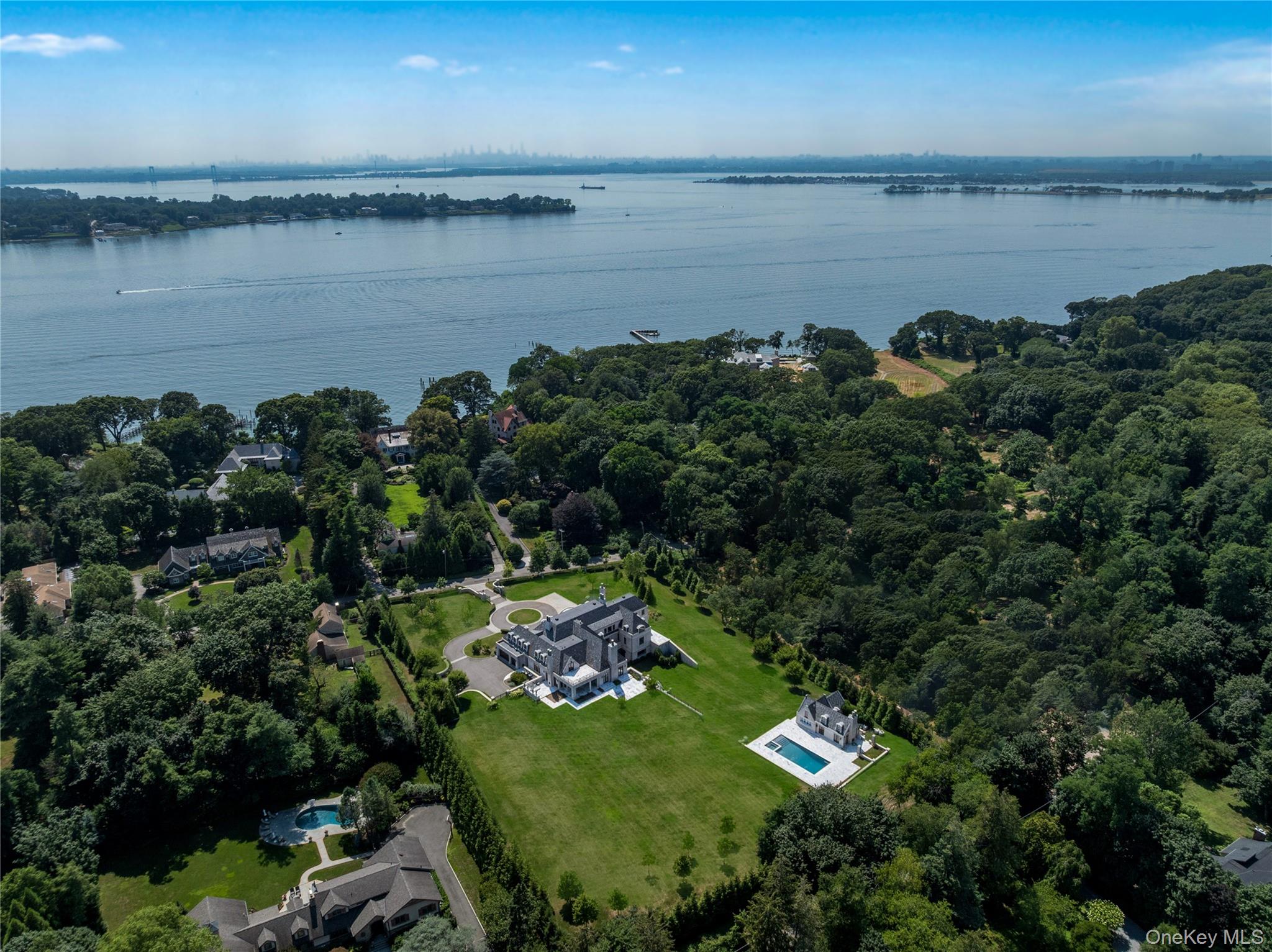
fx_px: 881
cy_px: 476
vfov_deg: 56.8
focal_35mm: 24
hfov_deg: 71.6
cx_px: 636
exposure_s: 1/800
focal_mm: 12.29
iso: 100
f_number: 5.6
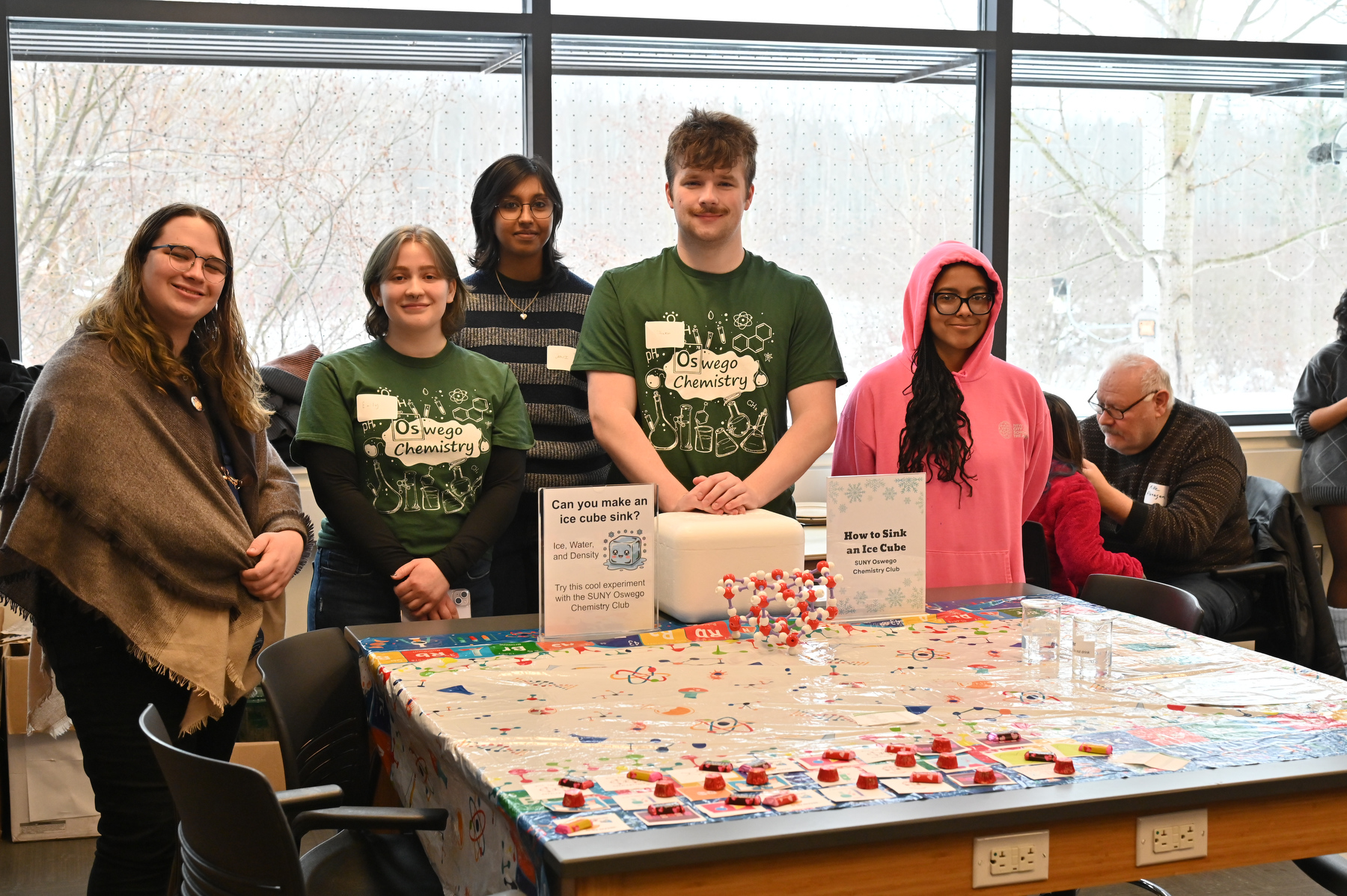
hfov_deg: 41.1
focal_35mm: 48
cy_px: 448
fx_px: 1795
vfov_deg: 28.0
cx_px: 674
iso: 2000
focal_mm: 48
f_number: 6.3
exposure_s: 1/160
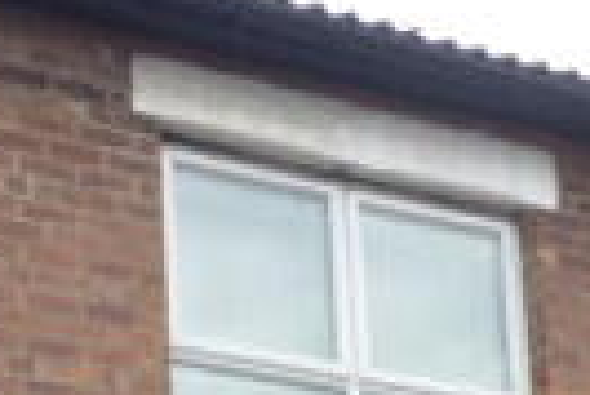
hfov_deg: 17.8
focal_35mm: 114
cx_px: 162
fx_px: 1870
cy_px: 841
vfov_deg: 10.8
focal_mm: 4.5
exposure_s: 1/125
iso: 100
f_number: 4
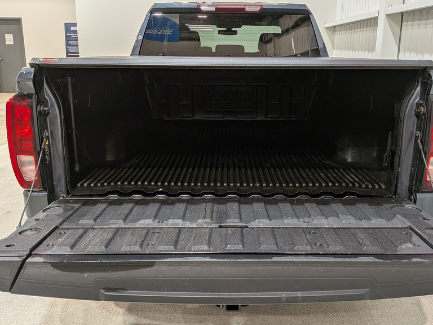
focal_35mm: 32
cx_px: 232
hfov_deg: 56.8
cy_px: 156
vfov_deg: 44.2
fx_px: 400
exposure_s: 1/177
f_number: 1.7
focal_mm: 4.53
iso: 30
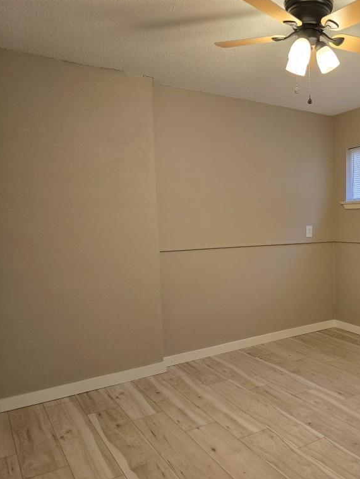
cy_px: 238
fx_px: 430
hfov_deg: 42.1
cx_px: 316
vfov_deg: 58.4
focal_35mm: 31
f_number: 1.7
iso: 320
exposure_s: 1/120
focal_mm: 6.3
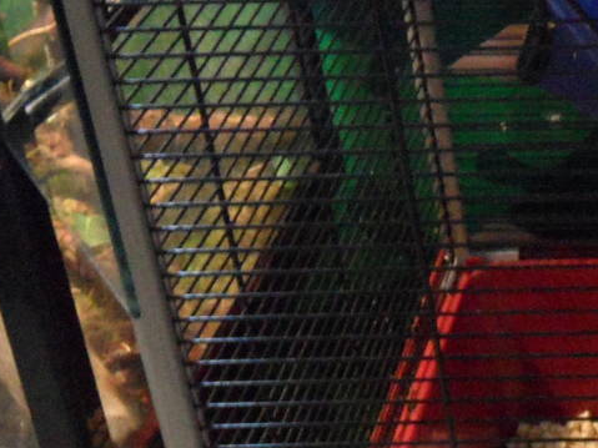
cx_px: 979
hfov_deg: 16.3
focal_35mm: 107
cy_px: 110
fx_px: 1848
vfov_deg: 13.8
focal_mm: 5.3
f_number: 3.4
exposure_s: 1/4
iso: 400
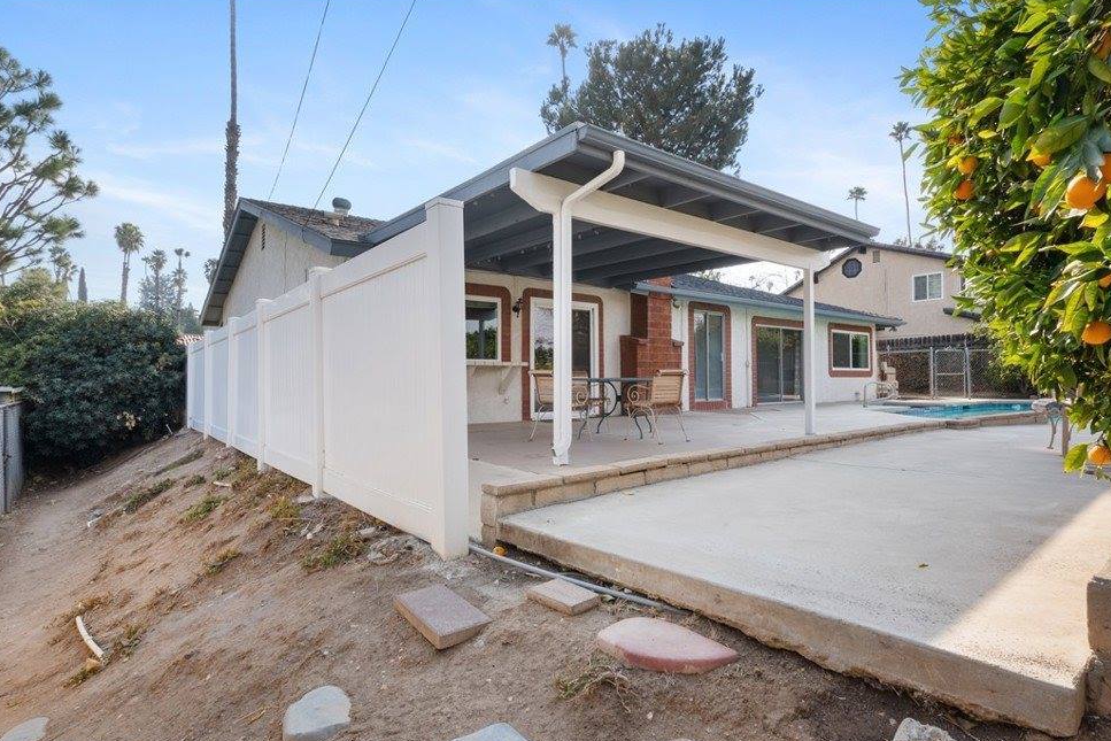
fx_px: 556
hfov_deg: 90.0
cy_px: 384
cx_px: 547
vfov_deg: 67.4
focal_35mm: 18
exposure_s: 1/2
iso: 100
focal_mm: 17
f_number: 22
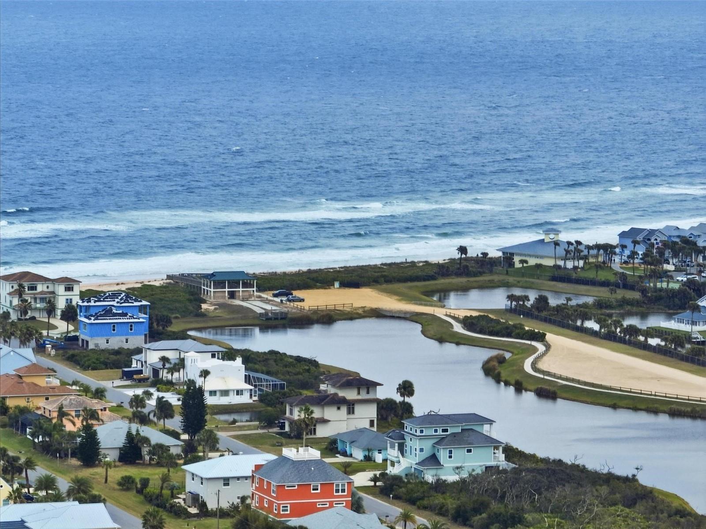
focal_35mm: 161
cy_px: 264
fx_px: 3283
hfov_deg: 12.3
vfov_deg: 9.2
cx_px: 353
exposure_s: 1/60
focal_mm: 29.9
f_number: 4.4
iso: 100
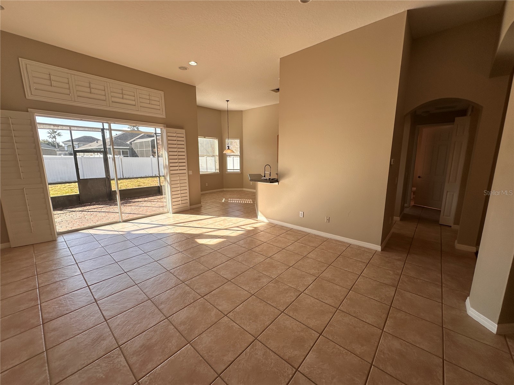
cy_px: 192
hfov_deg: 102.1
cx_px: 257
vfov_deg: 85.7
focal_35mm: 14
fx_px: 208
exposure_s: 1/265
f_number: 2.2
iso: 40
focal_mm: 2.22
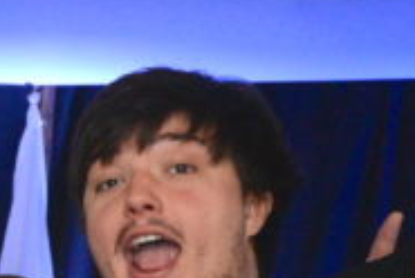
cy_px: 606
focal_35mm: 221
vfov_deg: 6.0
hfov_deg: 8.6
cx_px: -514
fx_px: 2552
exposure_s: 1/100
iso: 3200
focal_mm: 40
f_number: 6.3
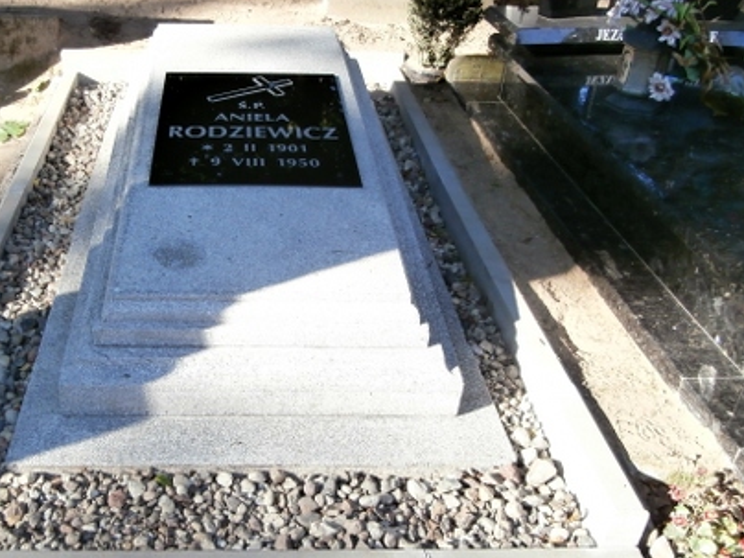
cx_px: 230
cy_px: 271
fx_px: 817
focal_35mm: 38
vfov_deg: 37.7
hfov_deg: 47.9
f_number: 3
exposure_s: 1/160
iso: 100
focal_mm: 4.2
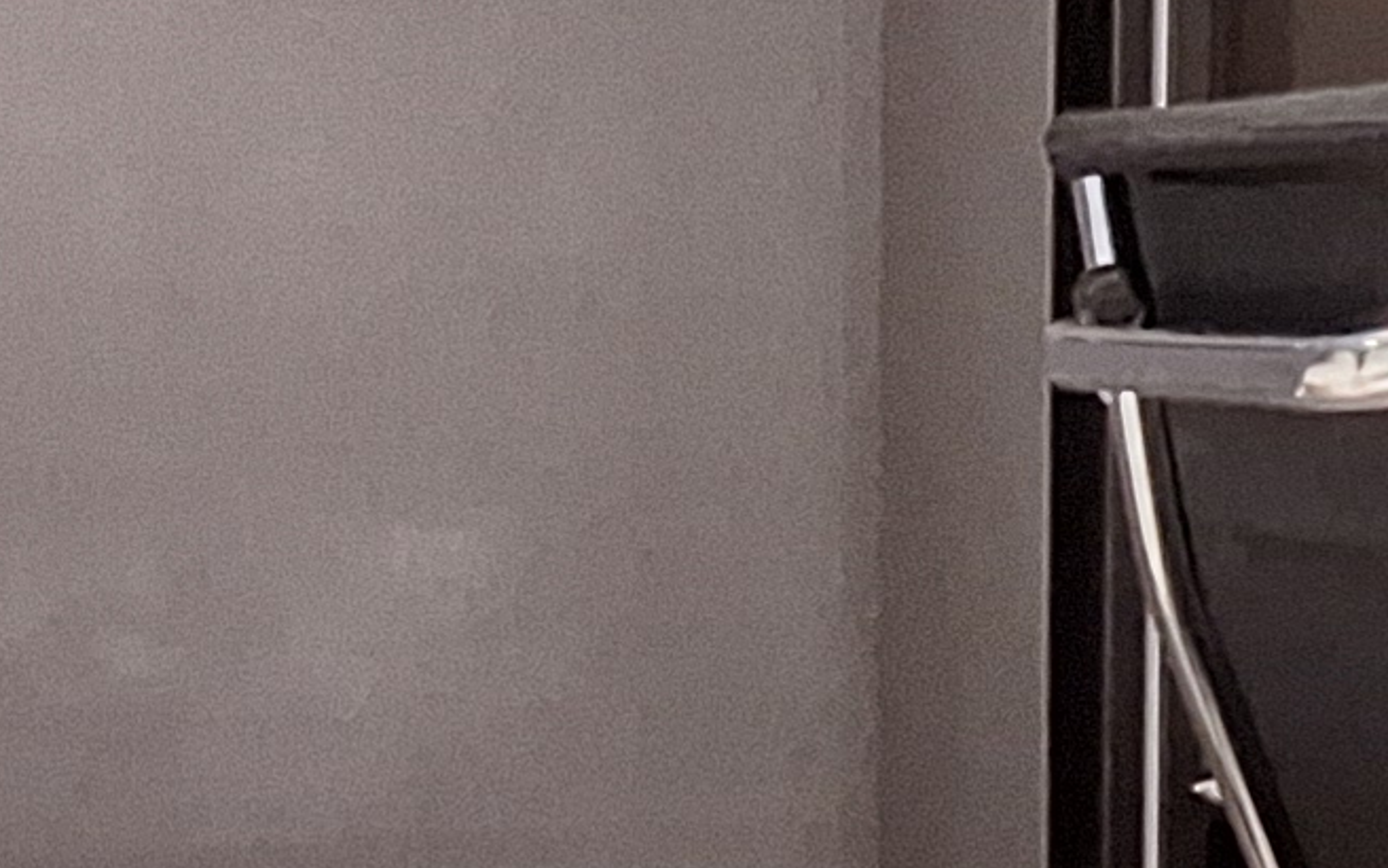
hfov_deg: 21.0
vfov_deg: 15.5
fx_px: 3178
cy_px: 481
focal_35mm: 84
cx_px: 2069
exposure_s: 1/20
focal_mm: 1.74
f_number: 2.2
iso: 500
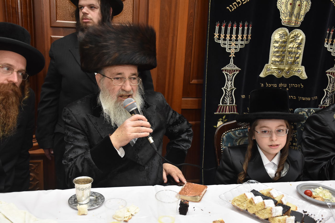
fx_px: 363
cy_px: 112
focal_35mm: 39
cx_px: 168
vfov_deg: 34.2
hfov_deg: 49.6
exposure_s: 1/160
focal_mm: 26
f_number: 5.6
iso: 1250
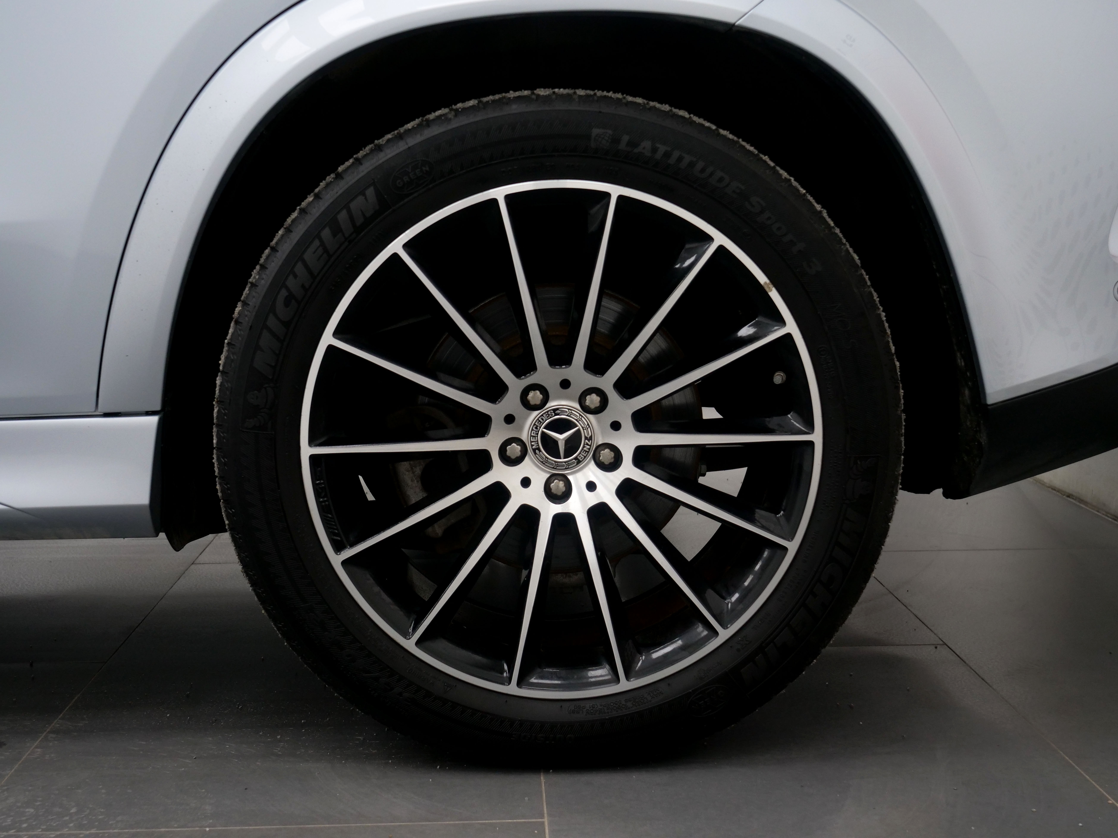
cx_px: 559
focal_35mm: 46
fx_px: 1486
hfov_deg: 41.2
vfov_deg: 31.5
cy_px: 419
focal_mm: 23
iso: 800
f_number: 3.5
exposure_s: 1/320
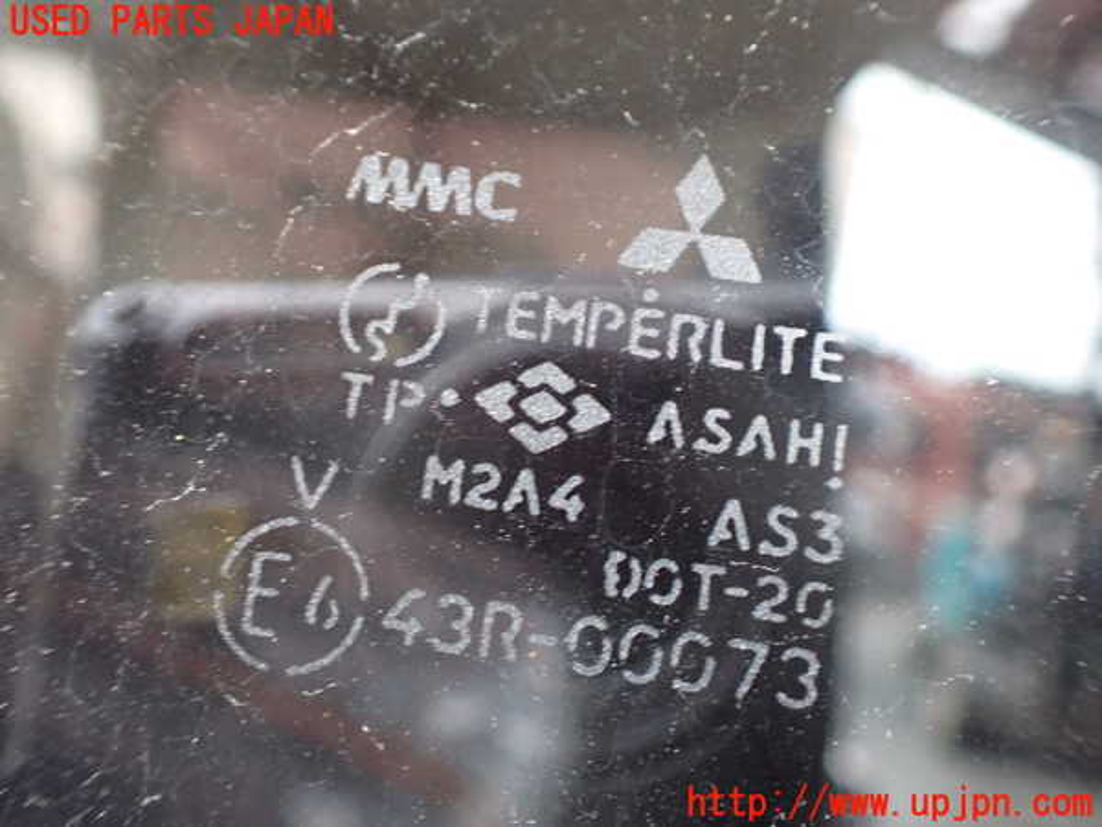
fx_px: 955
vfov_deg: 46.8
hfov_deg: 60.0
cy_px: 414
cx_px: 551
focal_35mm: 30
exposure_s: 1/40
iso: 800
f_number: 2.3
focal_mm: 5.4
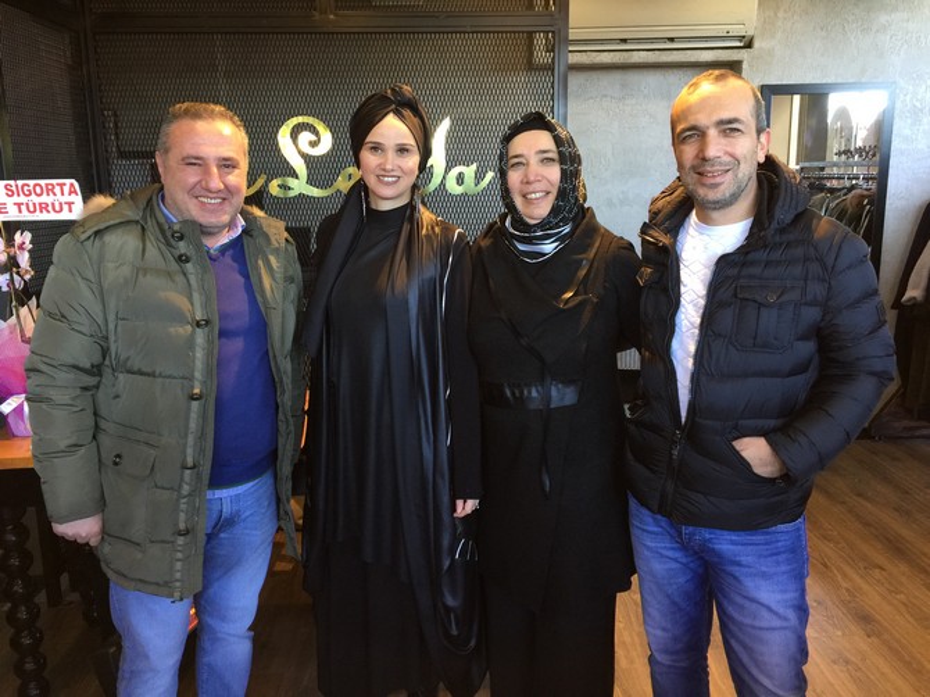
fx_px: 779
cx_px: 465
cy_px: 348
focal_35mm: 29
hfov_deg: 61.7
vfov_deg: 48.2
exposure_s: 1/33
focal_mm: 4.15
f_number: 2.2
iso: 64
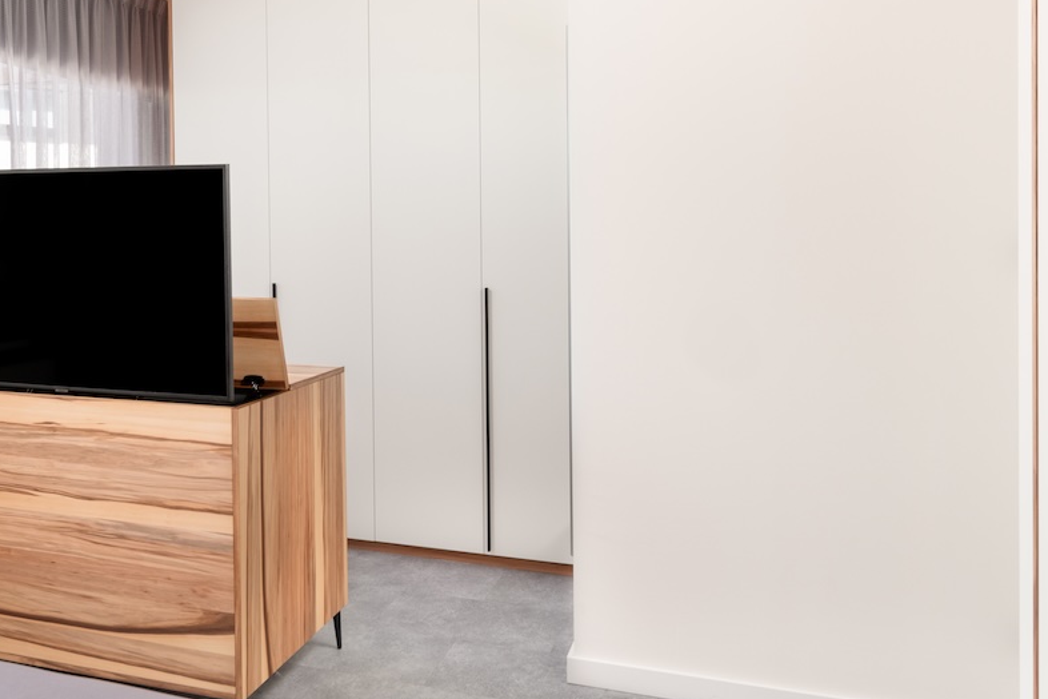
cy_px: 367
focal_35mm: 29
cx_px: 476
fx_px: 844
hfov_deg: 63.5
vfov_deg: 44.9
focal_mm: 19
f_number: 8
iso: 400
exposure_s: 1/80
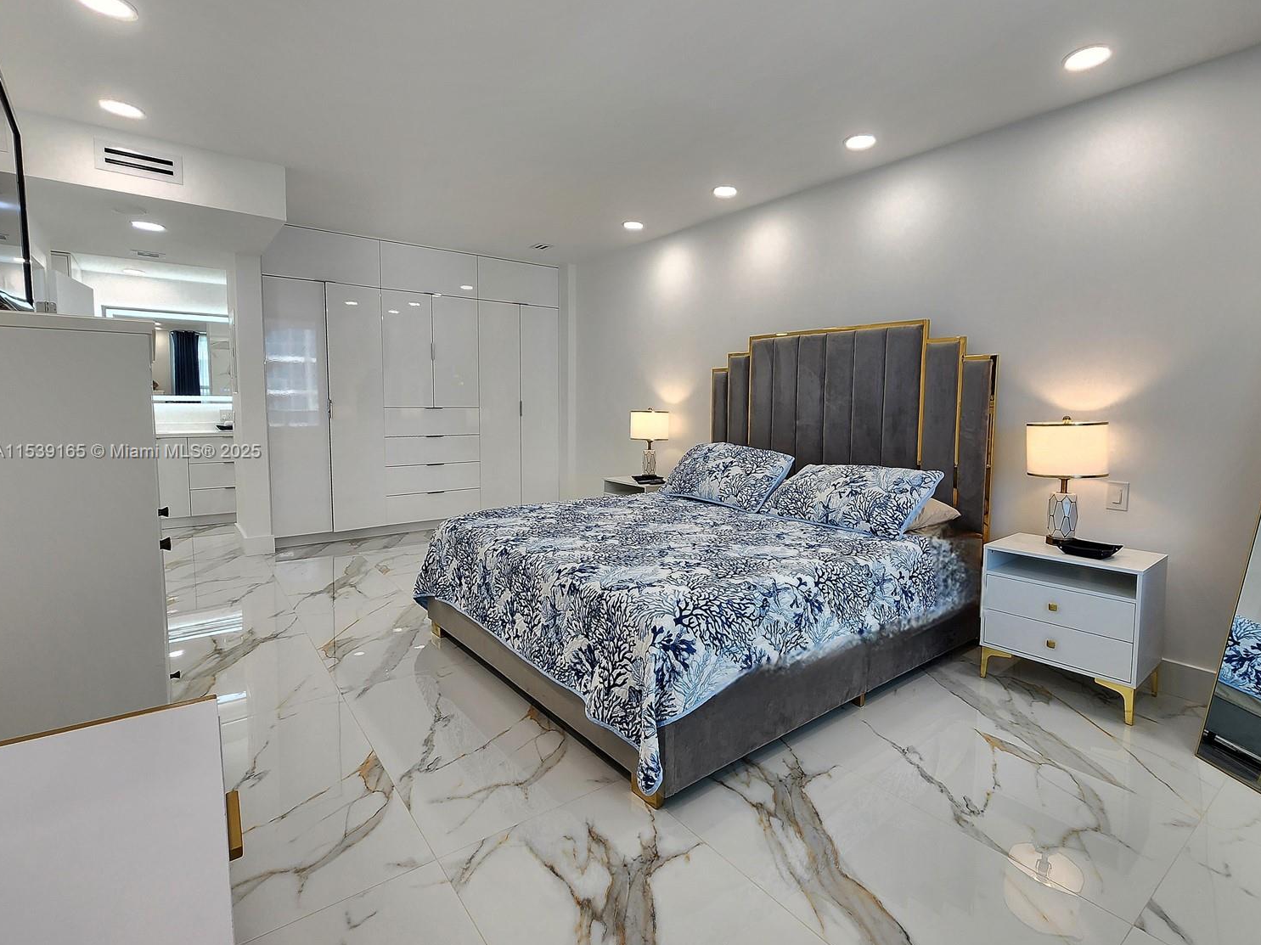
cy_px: 453
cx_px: 668
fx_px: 510
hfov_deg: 102.0
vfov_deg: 85.6
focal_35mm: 14
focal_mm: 2.2
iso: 50
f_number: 2.2
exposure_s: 1/60.2
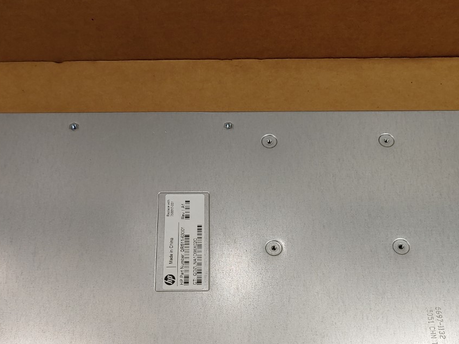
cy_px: 251
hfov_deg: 42.9
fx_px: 583
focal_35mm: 44
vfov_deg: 32.3
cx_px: 225
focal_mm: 4.36
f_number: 1.8
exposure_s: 1/478
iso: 50
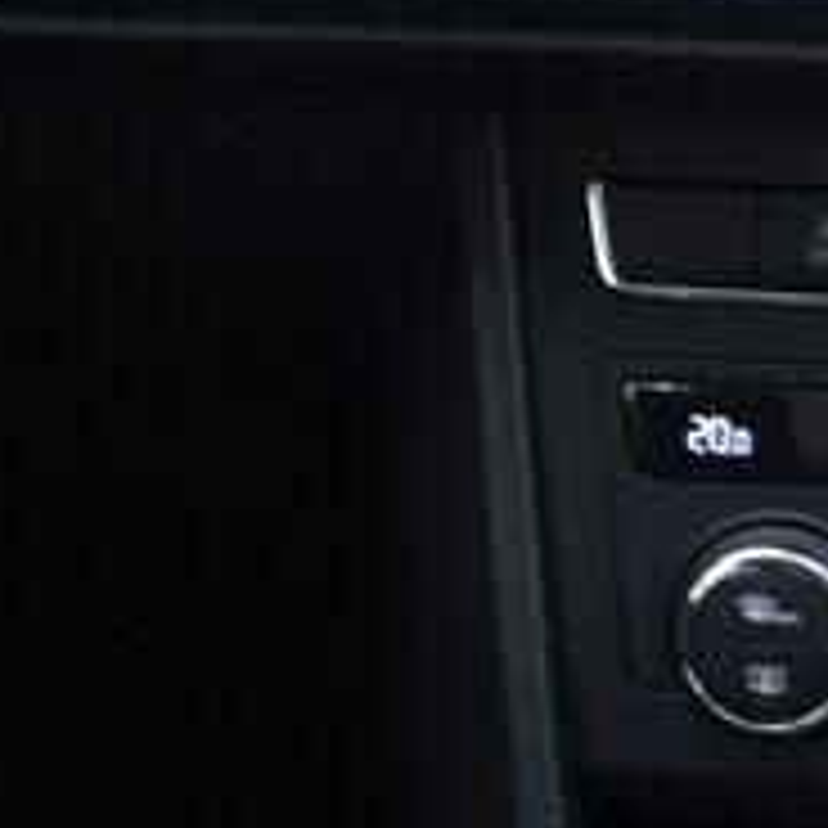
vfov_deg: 7.3
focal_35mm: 239
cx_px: 616
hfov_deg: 7.3
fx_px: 6468
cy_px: 328
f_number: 2.8
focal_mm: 24
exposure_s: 1/40
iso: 400
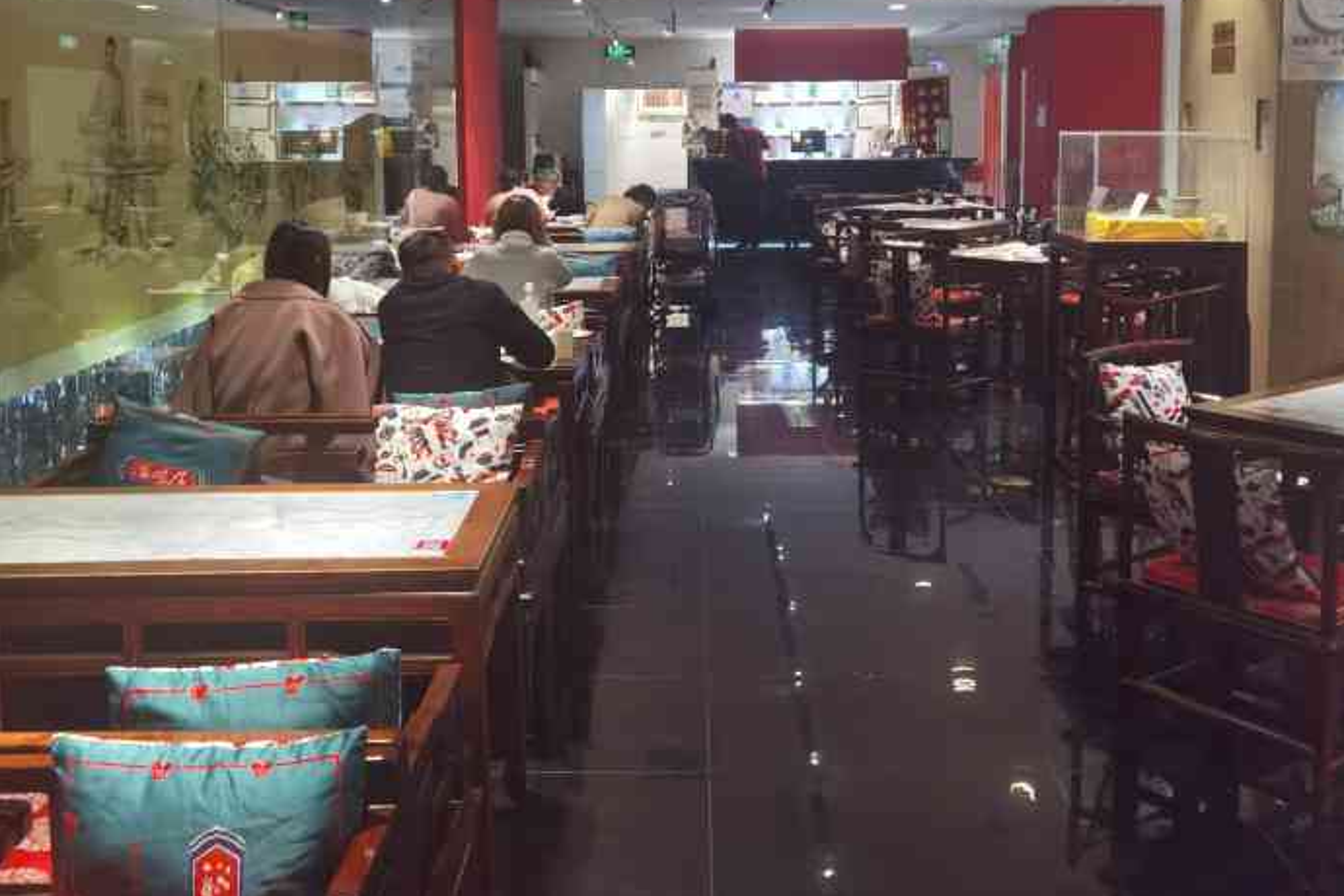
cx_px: 678
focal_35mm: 38
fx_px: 1419
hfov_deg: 50.7
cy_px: 287
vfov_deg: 34.7
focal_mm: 6.71
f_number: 1.9
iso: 640
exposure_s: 1/100
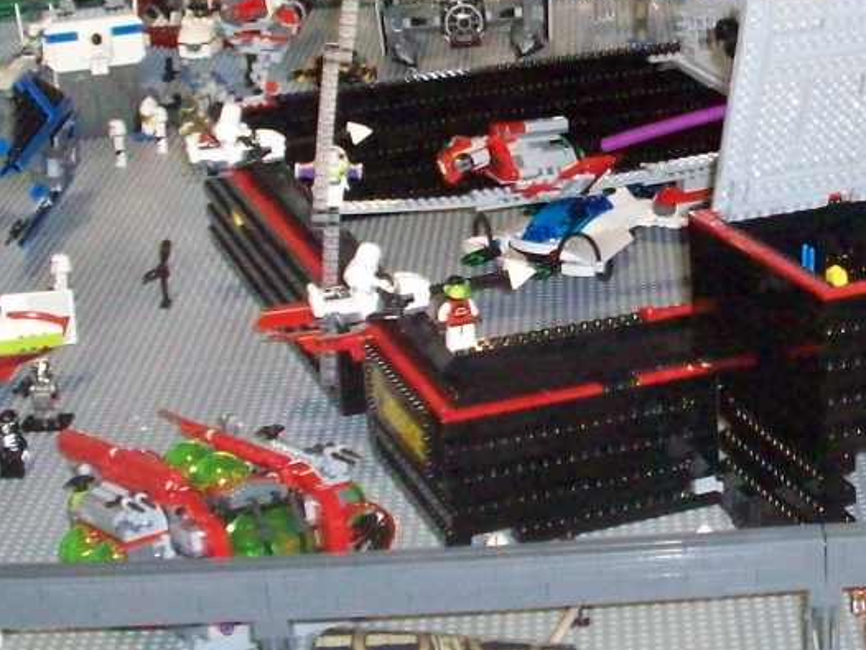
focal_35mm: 90
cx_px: 761
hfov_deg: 21.3
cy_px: 214
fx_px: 2253
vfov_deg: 16.4
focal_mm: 6.2
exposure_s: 1/128
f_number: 2.8
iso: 400
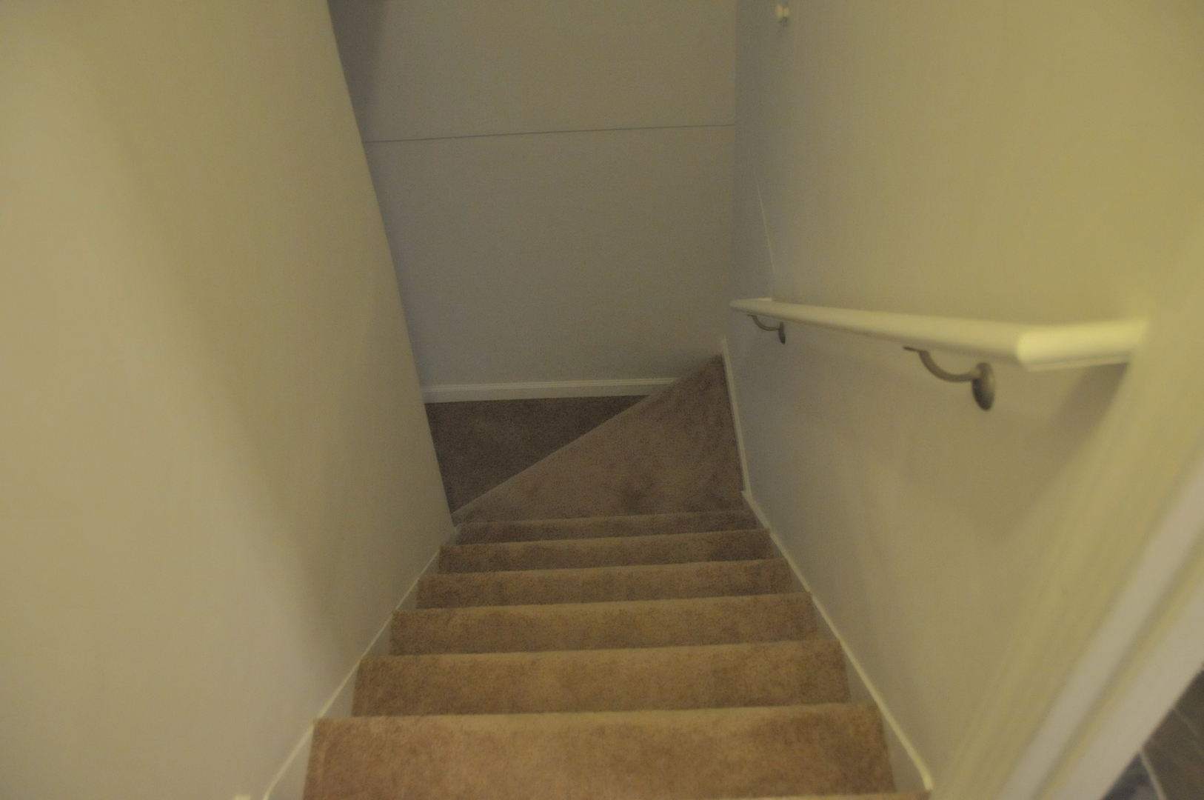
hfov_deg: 62.0
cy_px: 400
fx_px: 1002
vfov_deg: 43.5
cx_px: 602
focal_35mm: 30
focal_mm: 20
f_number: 3.5
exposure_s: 1/100
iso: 1600
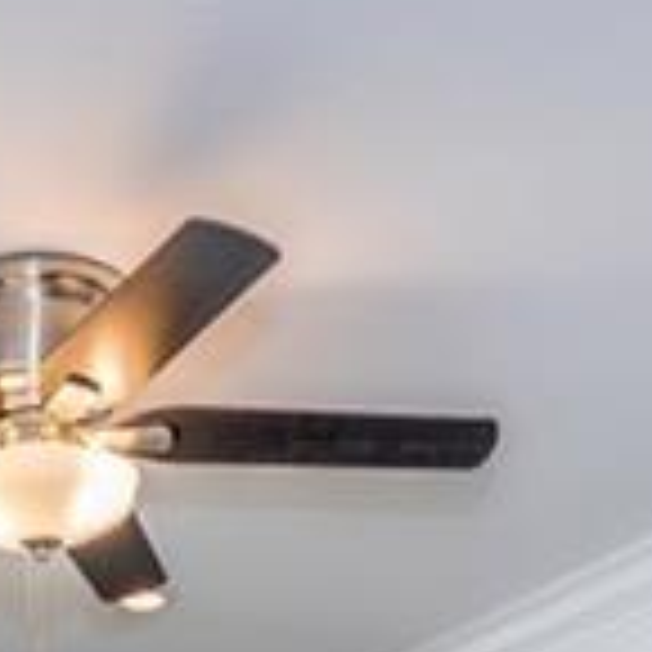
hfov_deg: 18.8
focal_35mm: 90
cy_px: 1356
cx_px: 4
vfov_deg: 15.1
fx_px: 1918
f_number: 5.6
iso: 400
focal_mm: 15
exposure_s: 1/125
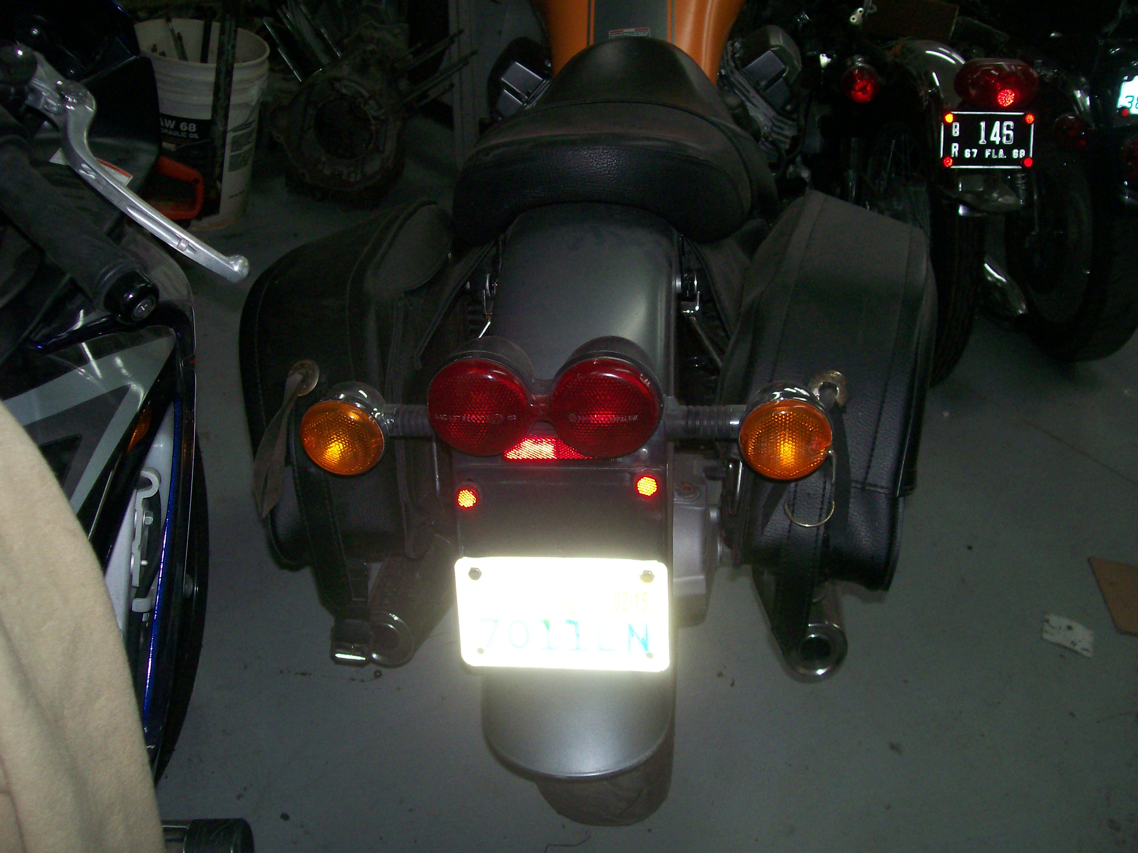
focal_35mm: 36
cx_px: 569
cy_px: 426
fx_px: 1183
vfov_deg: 39.7
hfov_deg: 51.4
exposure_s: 1/64
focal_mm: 6
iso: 140
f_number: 2.7
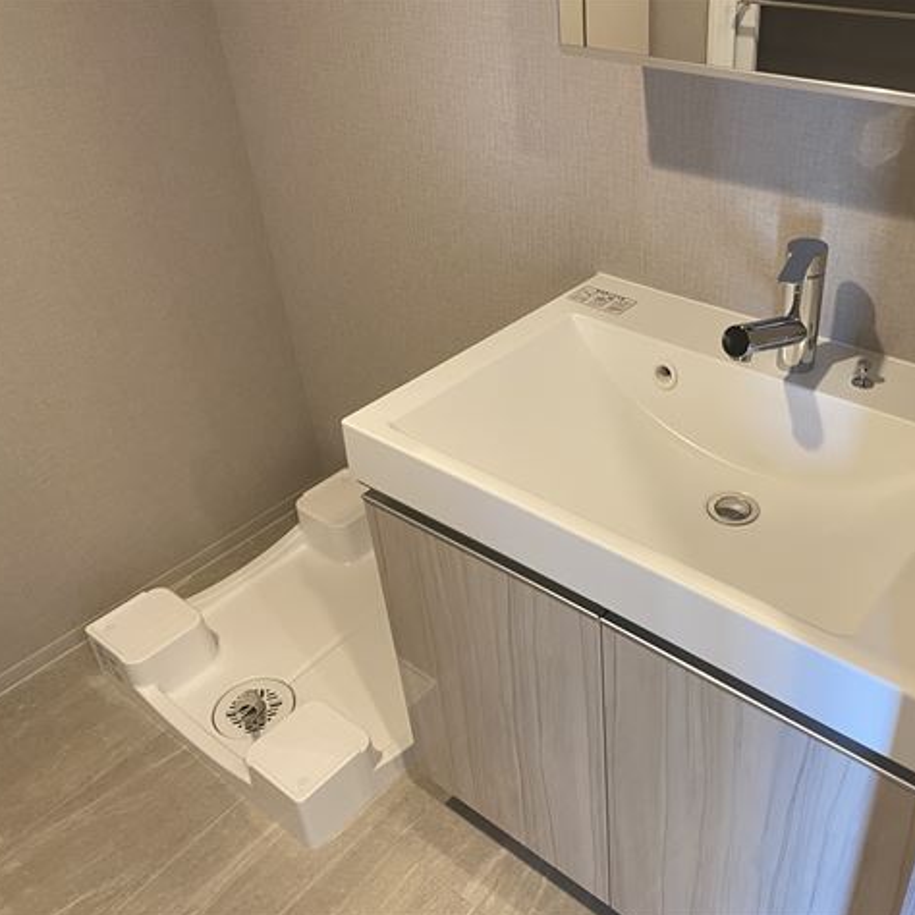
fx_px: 927
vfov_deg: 52.5
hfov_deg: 51.8
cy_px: 459
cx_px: 591
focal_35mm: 31
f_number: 1.8
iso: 100
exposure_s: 1/50
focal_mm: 4.25
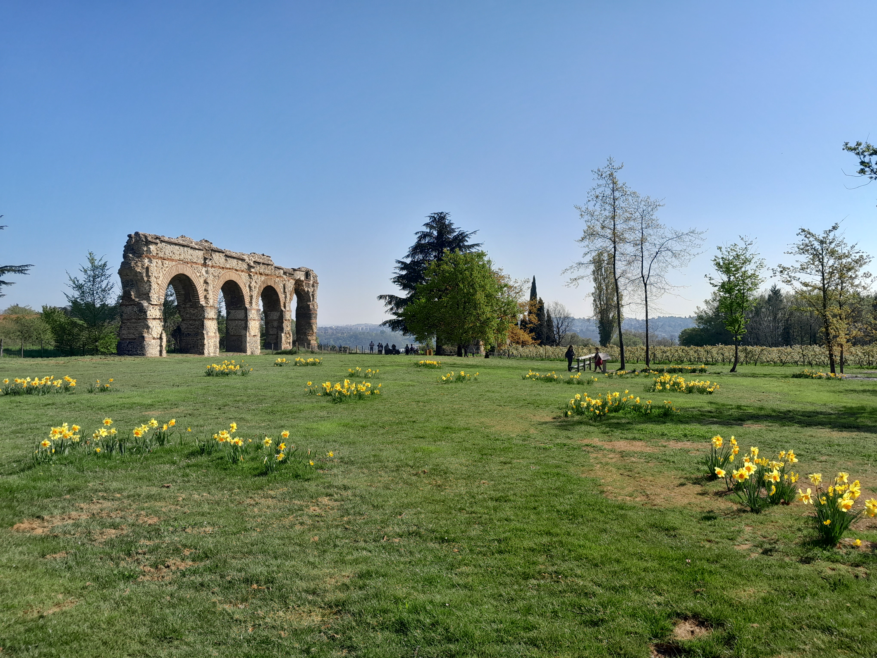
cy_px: 329
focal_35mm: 27
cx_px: 438
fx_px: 684
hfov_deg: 65.3
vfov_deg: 51.4
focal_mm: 4
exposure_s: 1/703
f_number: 1.8
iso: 40
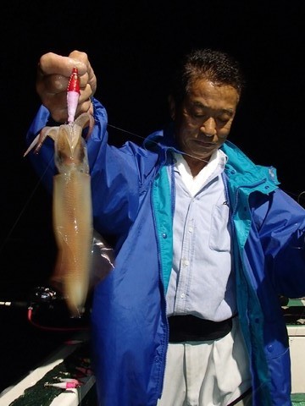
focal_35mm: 28
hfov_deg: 49.7
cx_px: 152
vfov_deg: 63.4
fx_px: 329
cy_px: 203
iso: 400
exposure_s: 1/30
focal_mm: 5
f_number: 3.9
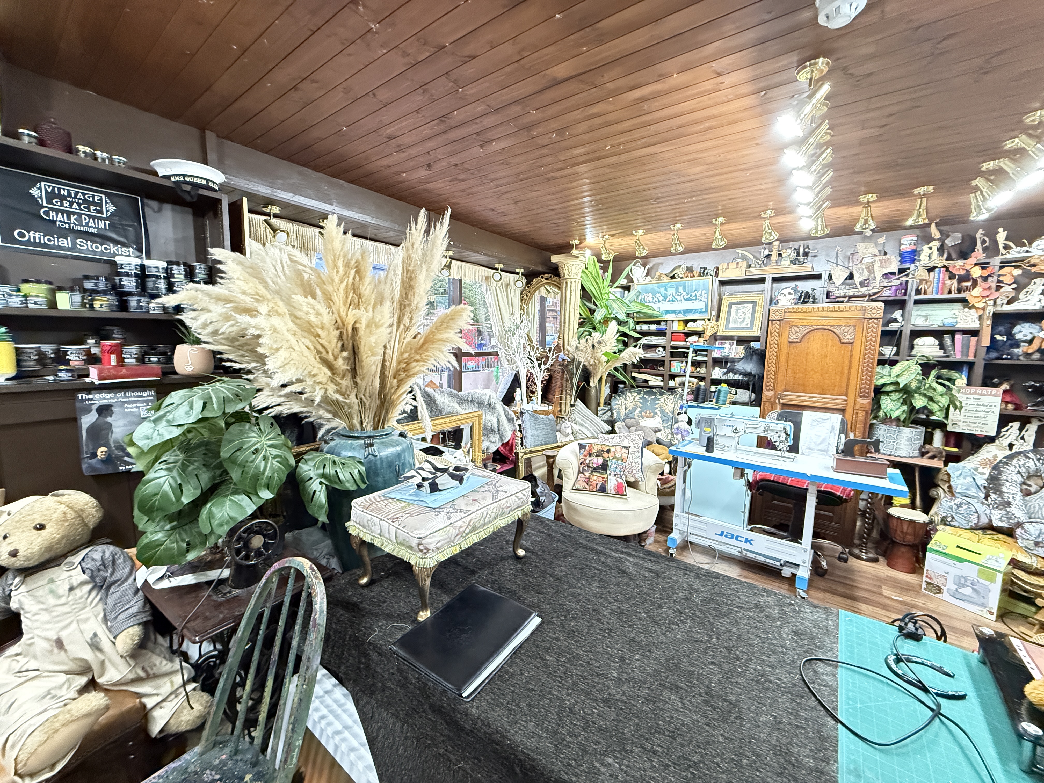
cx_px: 522
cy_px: 392
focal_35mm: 14
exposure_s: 1/50
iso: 1000
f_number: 2.2
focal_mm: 2.22
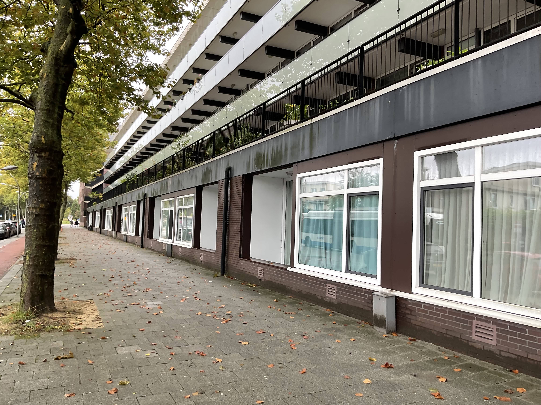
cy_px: 202
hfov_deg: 61.7
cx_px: 270
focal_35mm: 29
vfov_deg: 48.2
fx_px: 453
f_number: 1.8
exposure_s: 1/120
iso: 25
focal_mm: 3
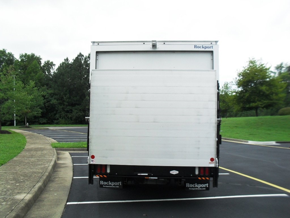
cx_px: 145
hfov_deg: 52.6
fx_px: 293
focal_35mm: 35
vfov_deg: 40.7
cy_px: 109
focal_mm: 6.3
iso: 100
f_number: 8.4
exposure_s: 1/90
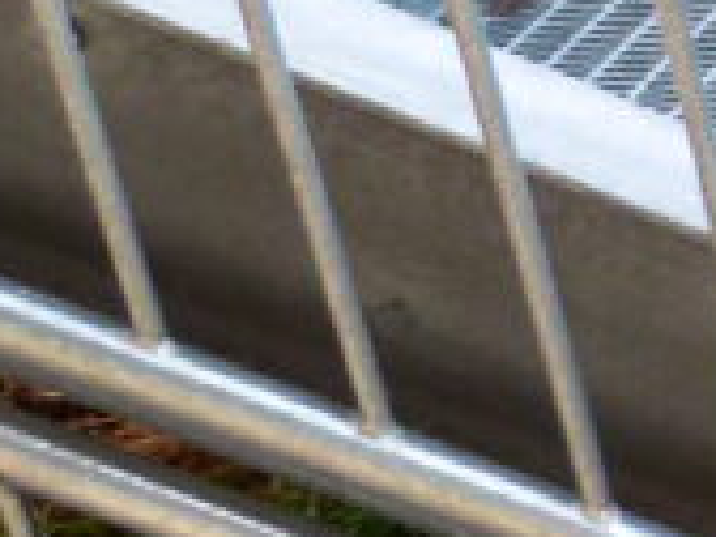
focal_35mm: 152
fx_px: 3144
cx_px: 1999
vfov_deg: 9.7
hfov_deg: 10.2
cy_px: -13
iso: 200
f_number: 2.8
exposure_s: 1/60
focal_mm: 4.5
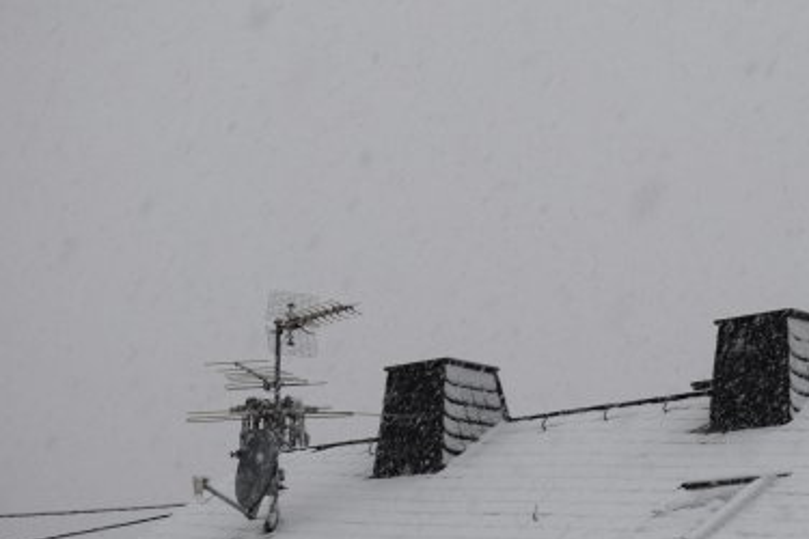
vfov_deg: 10.2
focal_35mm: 135
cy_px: 298
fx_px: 3029
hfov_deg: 15.2
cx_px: 591
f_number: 7.1
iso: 400
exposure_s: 1/200
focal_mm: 55
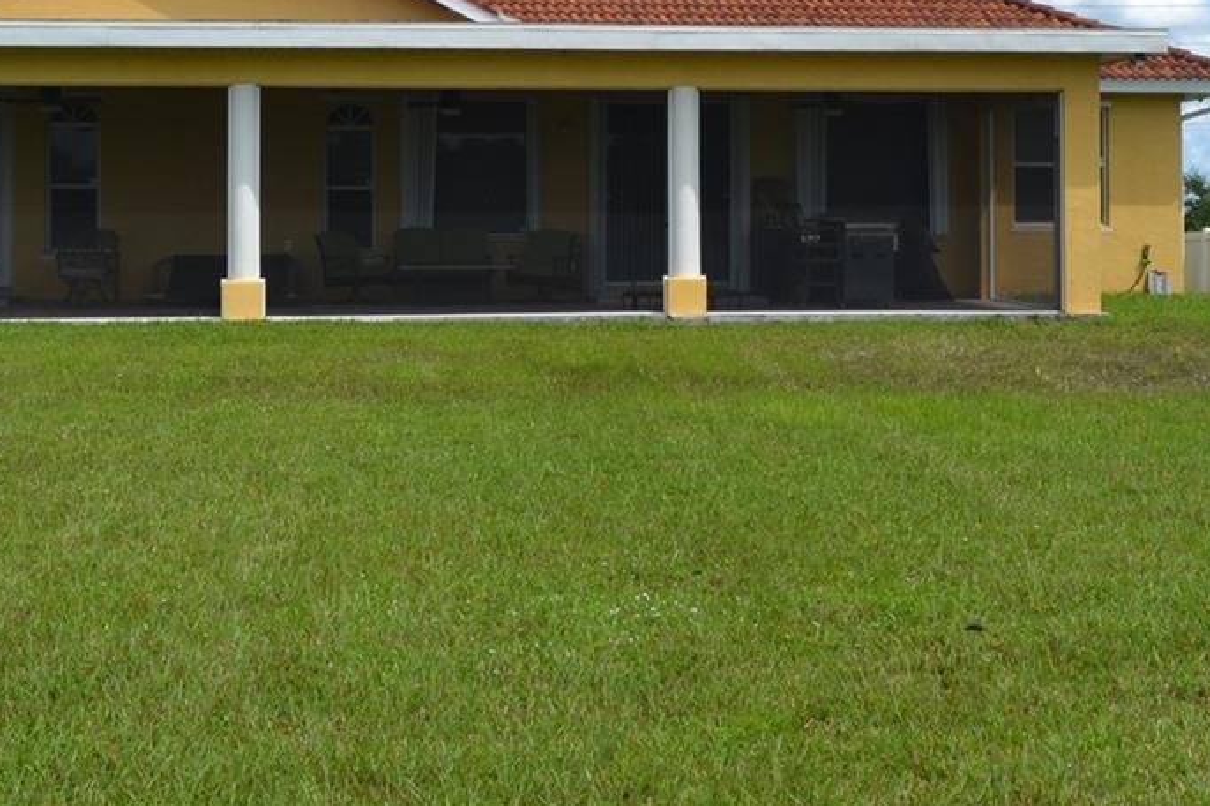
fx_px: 2352
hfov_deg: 28.8
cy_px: 198
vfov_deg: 19.3
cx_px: 721
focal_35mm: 70
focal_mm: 20
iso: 100
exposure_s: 1/250
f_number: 8
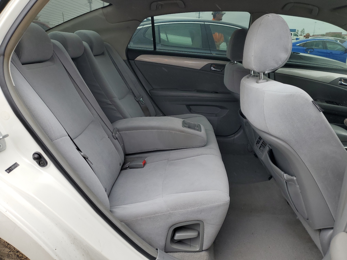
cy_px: 130
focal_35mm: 26
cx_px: 174
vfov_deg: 53.1
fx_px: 261
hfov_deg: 67.3
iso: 50
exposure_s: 1/345
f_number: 1.5
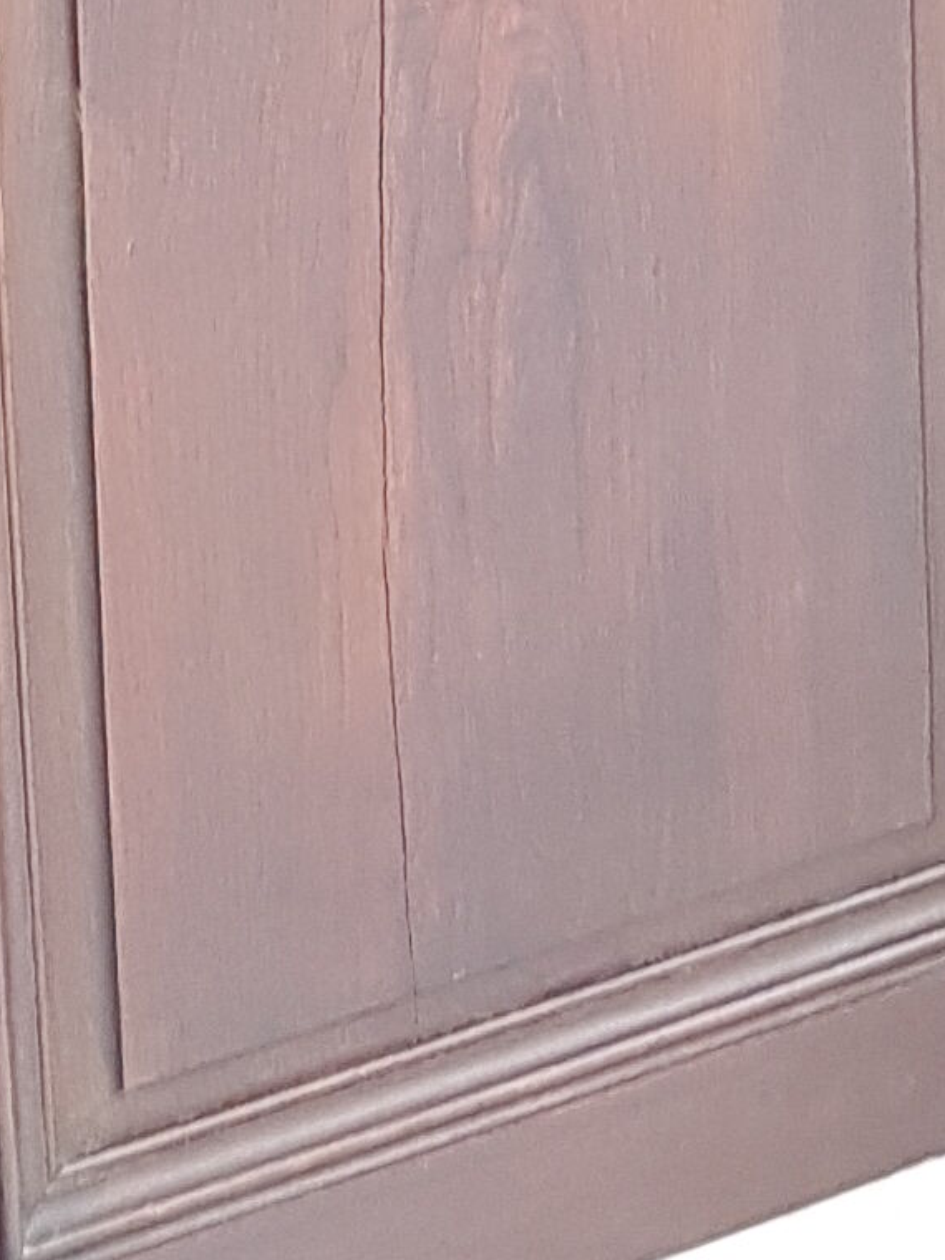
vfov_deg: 11.8
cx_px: 1107
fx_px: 5023
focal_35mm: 138
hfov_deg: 10.6
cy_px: -1684
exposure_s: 1/50
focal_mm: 4.2
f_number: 1.7
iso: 160
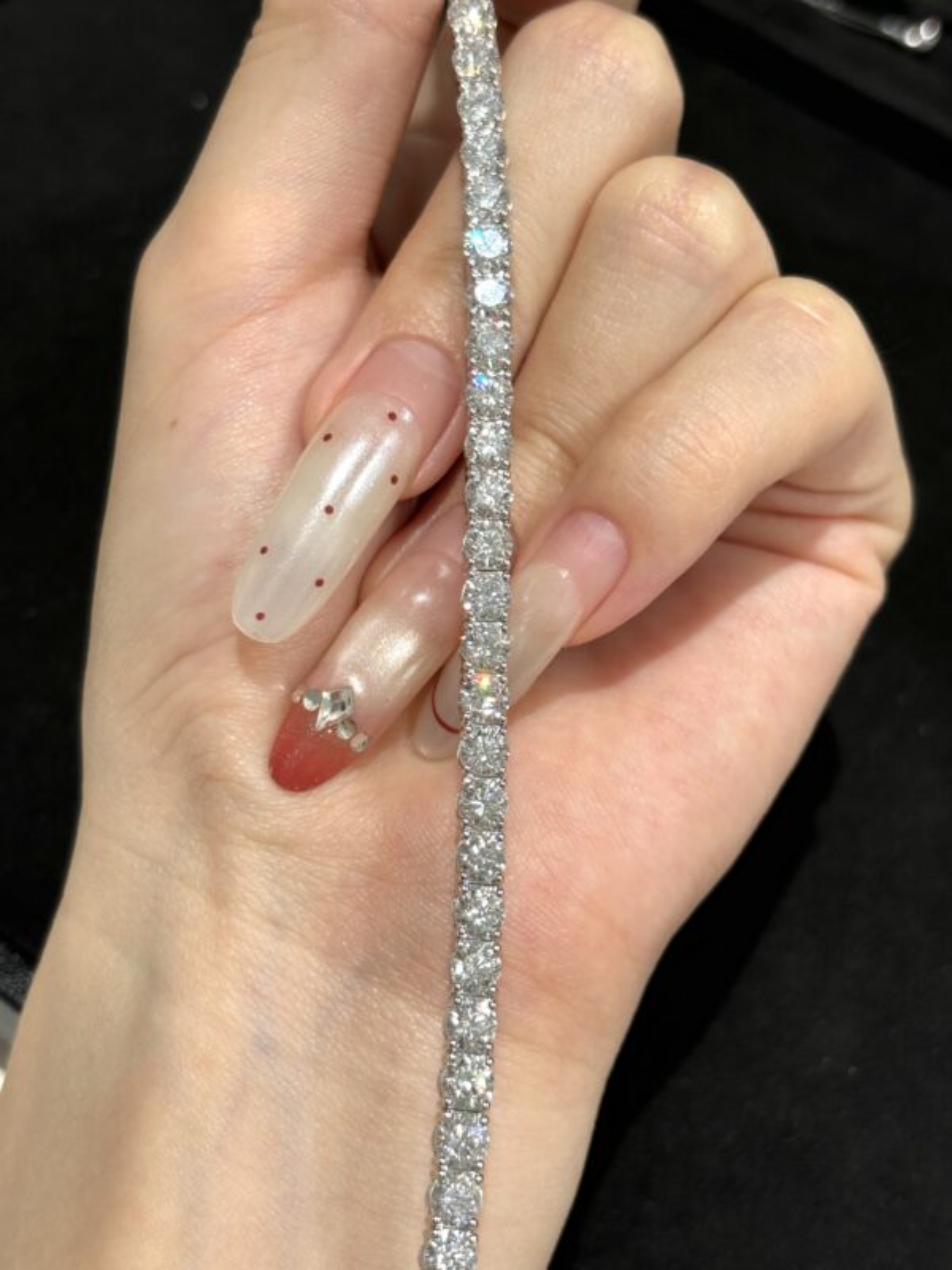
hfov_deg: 28.0
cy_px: 635
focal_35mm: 52
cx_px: 476
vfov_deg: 36.8
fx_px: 1907
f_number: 1.6
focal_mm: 5.96
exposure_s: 1/181
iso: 32
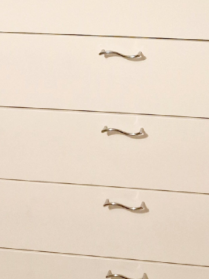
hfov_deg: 15.0
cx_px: 159
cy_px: -63
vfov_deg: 18.9
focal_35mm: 98
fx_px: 789
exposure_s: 1/100
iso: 1000
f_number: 1.8
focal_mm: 6.4
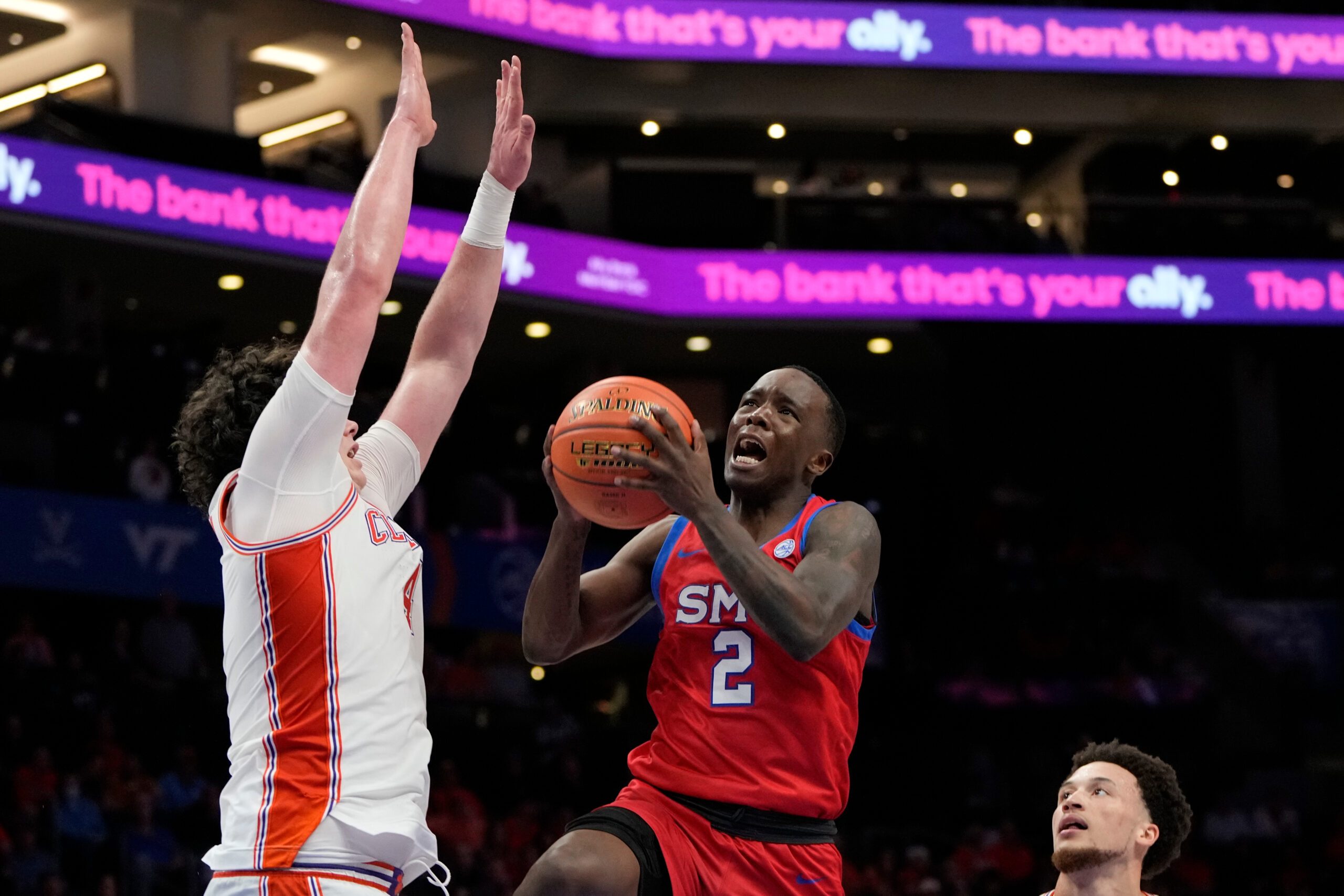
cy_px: 448
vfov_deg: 19.5
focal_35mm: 70
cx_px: 672
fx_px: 2613
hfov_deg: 28.8
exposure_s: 1/1600
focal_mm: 70
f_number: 2.8
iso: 3200
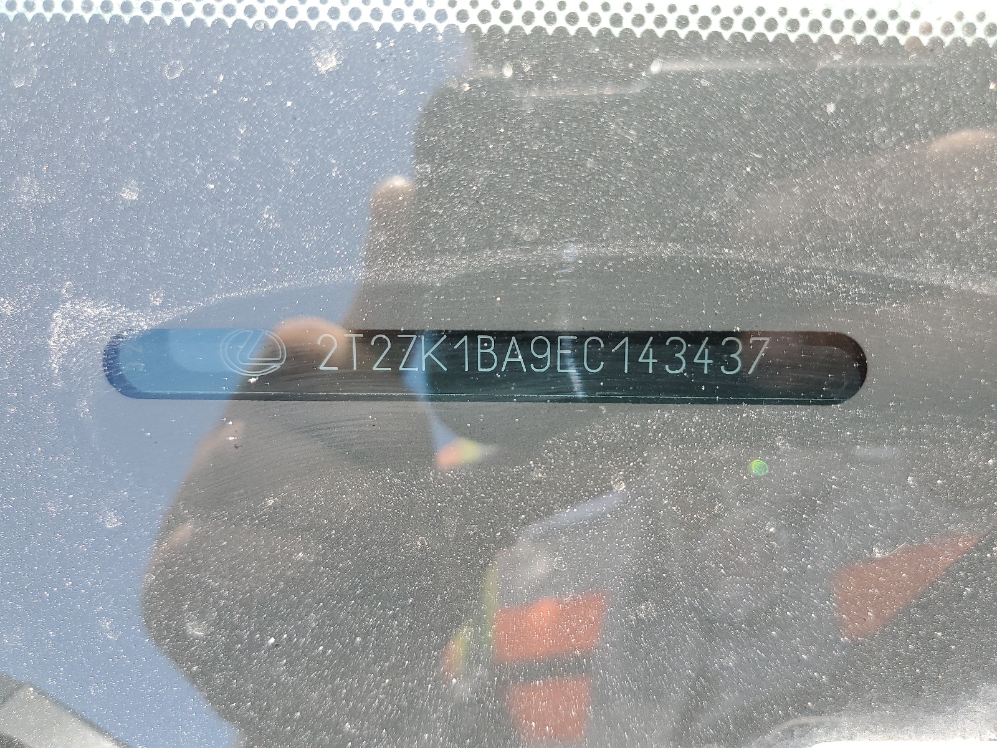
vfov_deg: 53.1
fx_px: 749
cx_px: 498
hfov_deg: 67.3
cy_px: 374
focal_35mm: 26
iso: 50
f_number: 1.5
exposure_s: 1/270
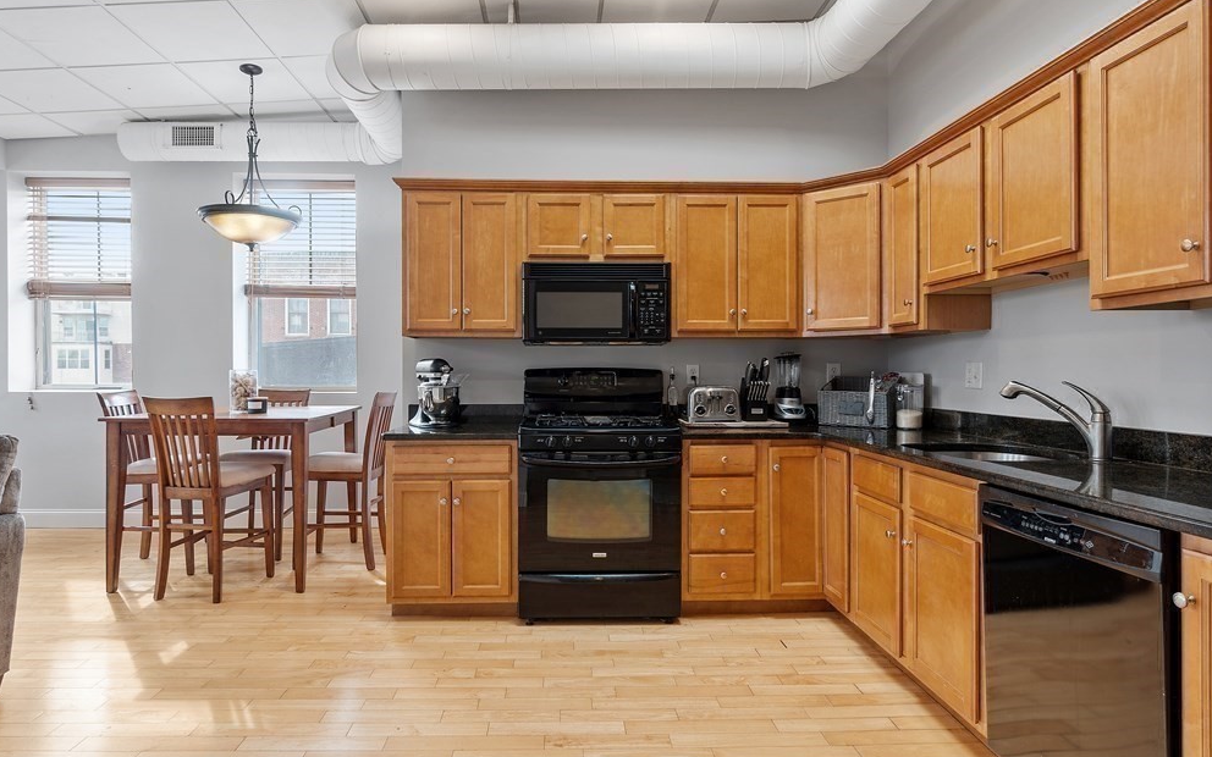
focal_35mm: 20
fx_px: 661
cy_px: 364
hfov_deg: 85.0
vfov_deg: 59.6
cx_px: 590
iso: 100
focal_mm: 13
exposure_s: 4
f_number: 8
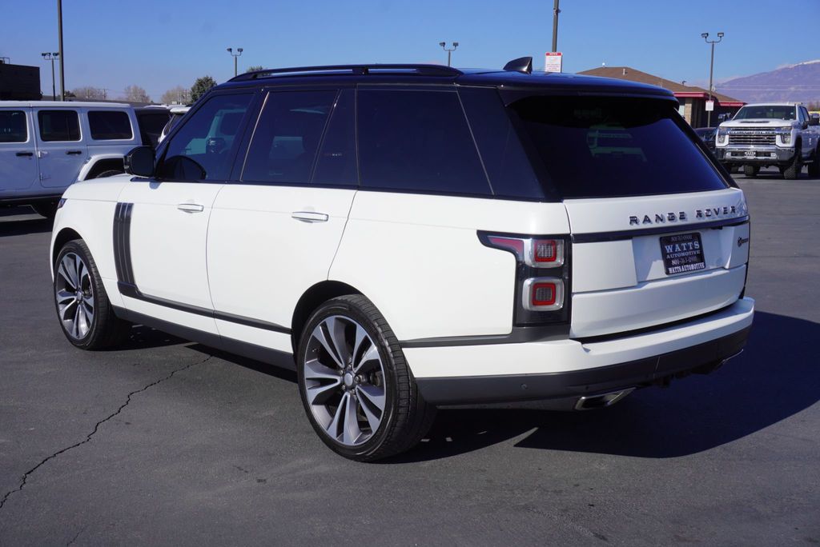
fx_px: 923
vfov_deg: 33.1
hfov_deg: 47.9
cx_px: 410
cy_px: 274
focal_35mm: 40
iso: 100
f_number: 11
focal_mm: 27
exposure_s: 1/320
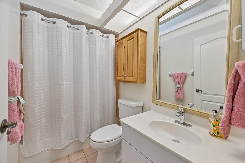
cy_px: 82
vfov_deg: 81.1
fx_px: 95
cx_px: 122
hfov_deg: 104.3
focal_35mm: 14
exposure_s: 1/100
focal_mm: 14
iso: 400
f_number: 8
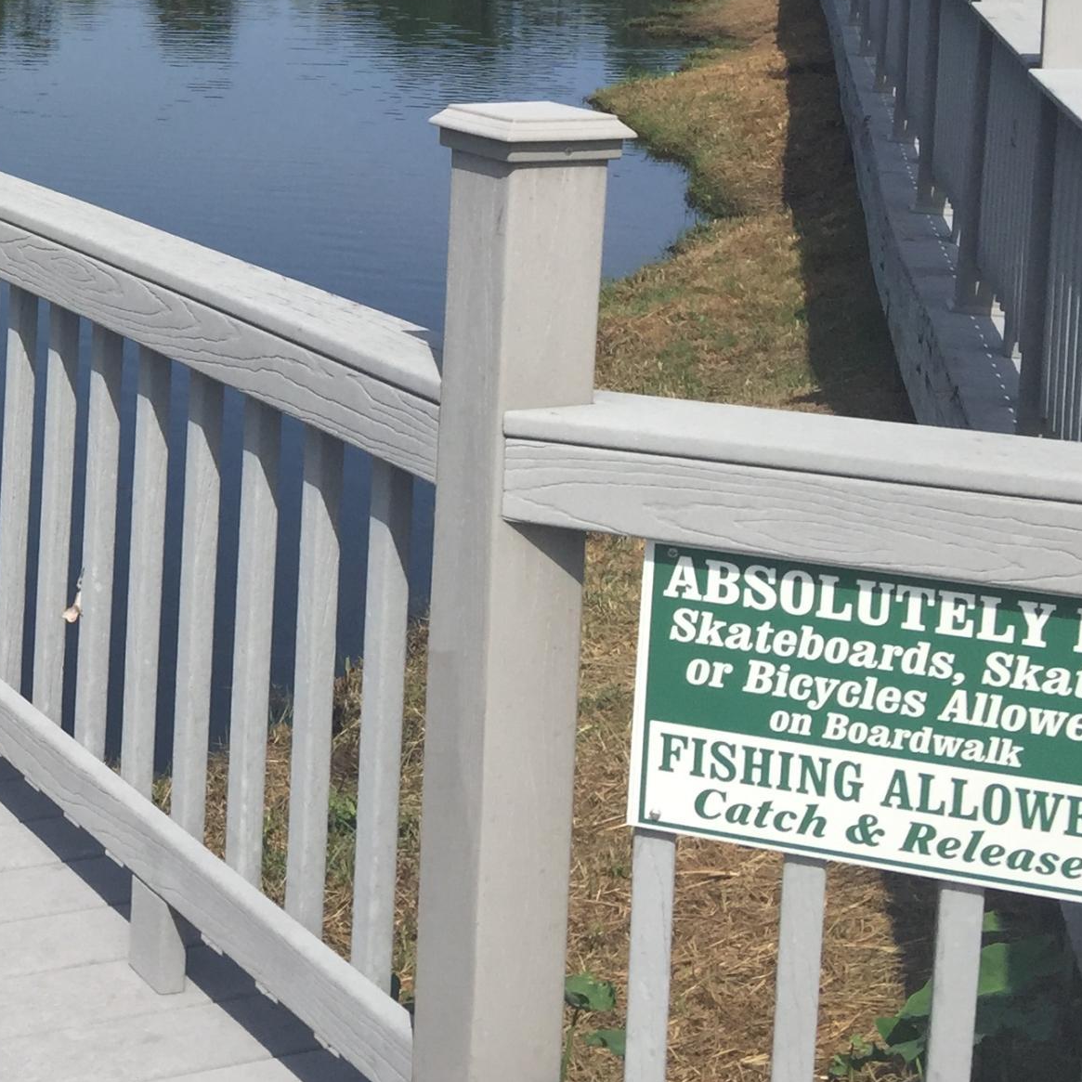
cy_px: 109
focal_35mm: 66
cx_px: -254
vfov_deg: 25.3
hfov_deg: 23.6
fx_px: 2334
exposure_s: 1/2475
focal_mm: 4.15
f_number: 2.2
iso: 32
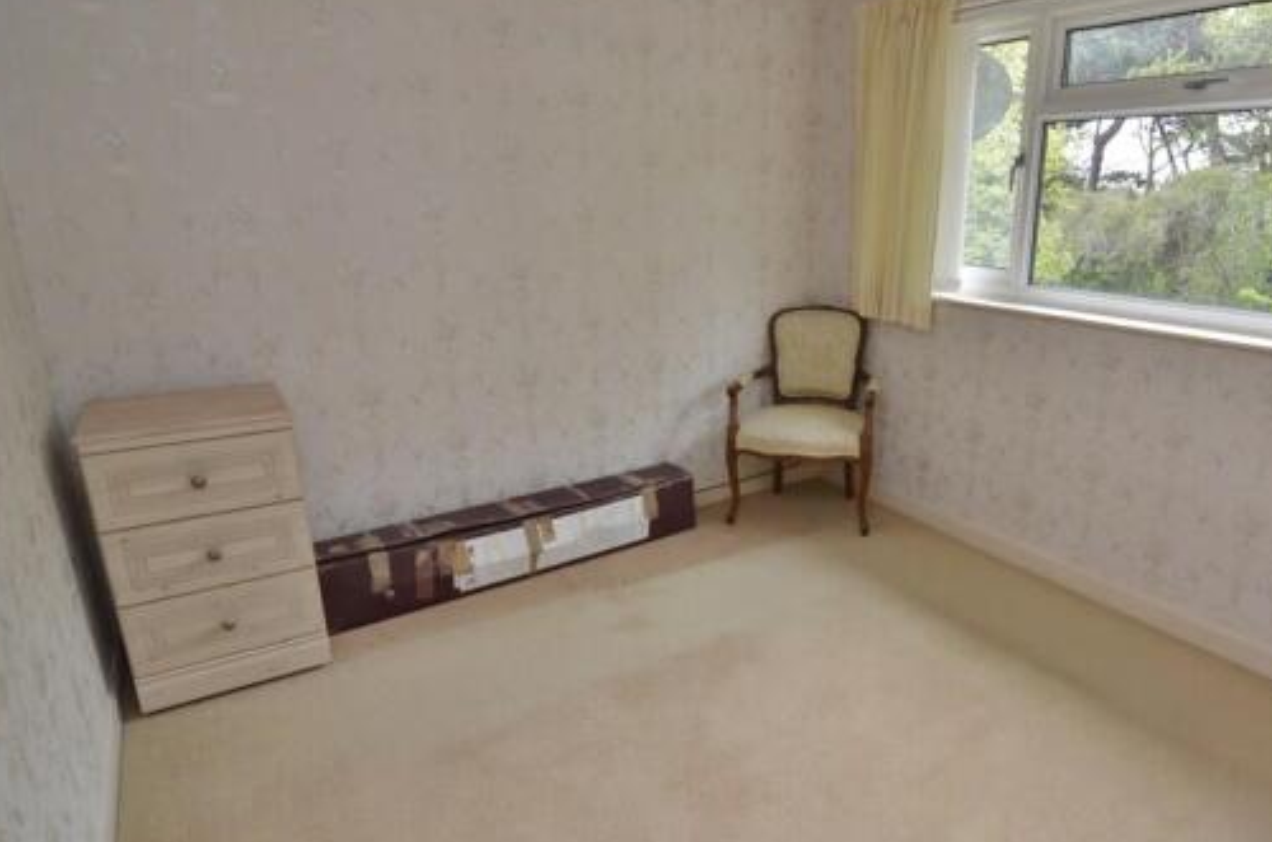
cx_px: 801
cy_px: 438
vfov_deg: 57.7
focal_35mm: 22
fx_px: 763
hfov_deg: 78.0
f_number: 5
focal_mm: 11
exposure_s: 1/100
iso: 200
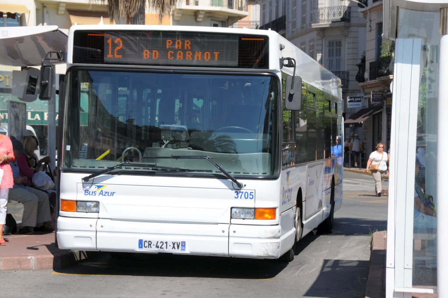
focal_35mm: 105
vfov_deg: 13.0
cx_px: 224
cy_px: 149
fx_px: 1305
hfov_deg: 19.5
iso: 200
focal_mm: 70
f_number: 10
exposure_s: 1/400
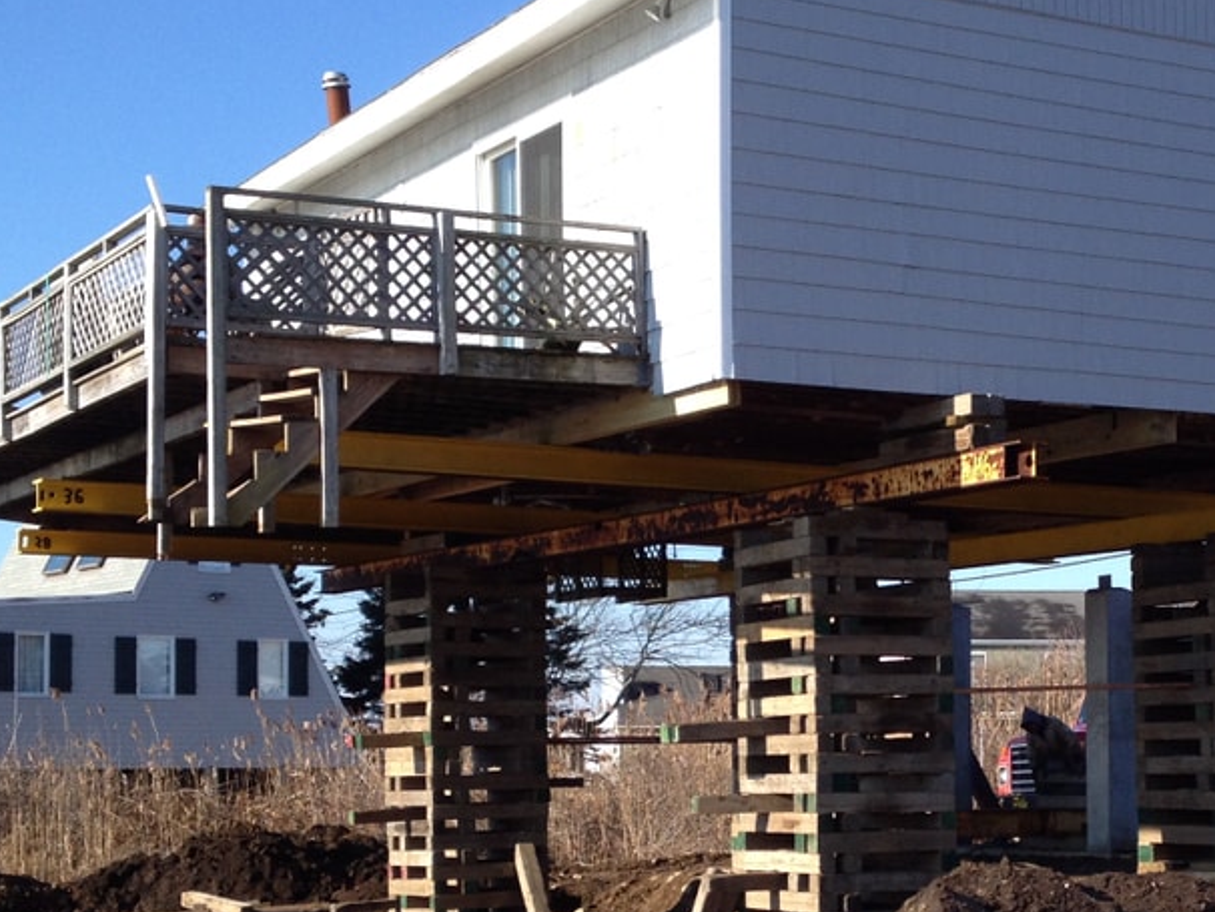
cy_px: 659
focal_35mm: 77
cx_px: 909
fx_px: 2704
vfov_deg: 19.0
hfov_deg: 25.0
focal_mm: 4.28
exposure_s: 1/1042
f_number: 2.4
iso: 50
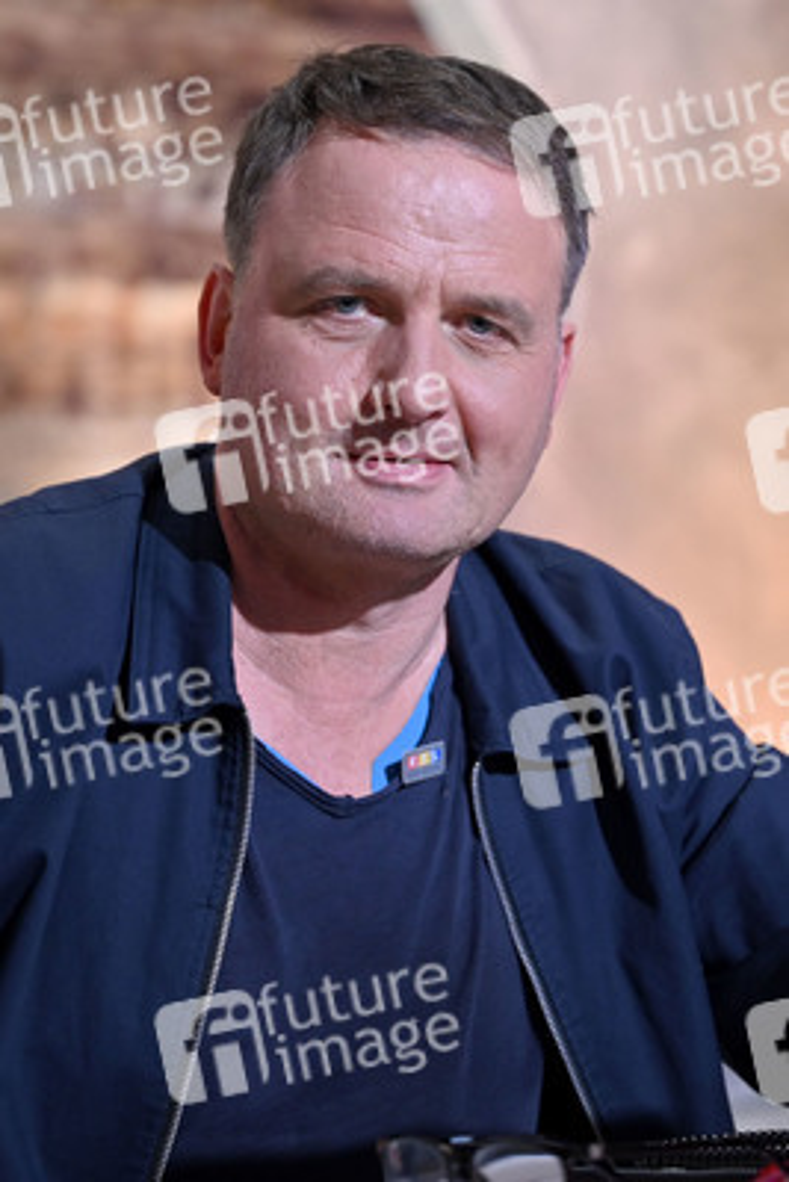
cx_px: 394
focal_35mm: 70
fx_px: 2299
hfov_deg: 19.5
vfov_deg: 28.8
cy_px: 591
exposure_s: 1/320
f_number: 2.8
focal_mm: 70
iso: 1250
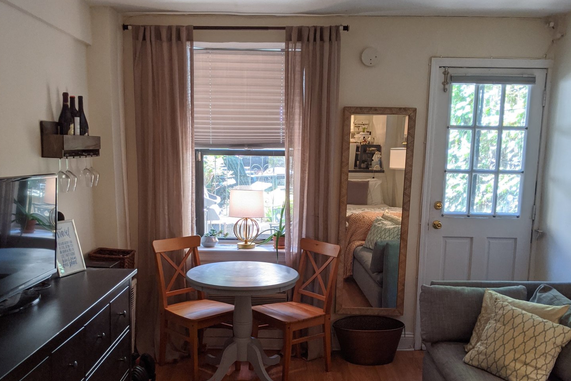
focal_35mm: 38
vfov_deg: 34.8
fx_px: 603
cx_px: 285
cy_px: 244
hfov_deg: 50.7
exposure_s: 1/120
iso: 135
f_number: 1.8
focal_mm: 4.44
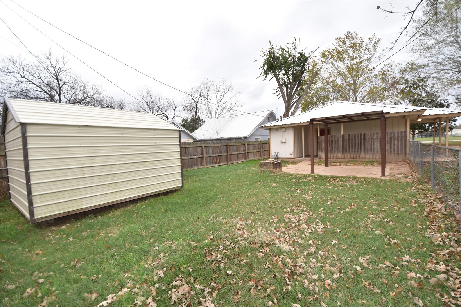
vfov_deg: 77.3
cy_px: 154
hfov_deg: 100.4
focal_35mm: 15
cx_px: 230
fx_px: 192
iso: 100
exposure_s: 1/200
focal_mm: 10
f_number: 3.5
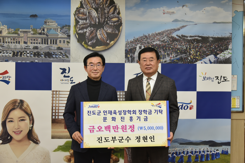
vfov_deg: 29.3
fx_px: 313
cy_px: 82
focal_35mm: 46
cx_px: 122
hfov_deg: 42.7
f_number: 5
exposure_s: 1/125
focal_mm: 46
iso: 800
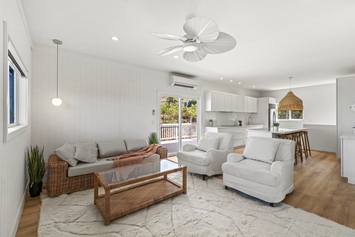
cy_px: 118
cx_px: 178
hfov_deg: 96.7
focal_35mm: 16
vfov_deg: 73.7
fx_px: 158
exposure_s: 1/8
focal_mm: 16
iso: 100
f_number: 8
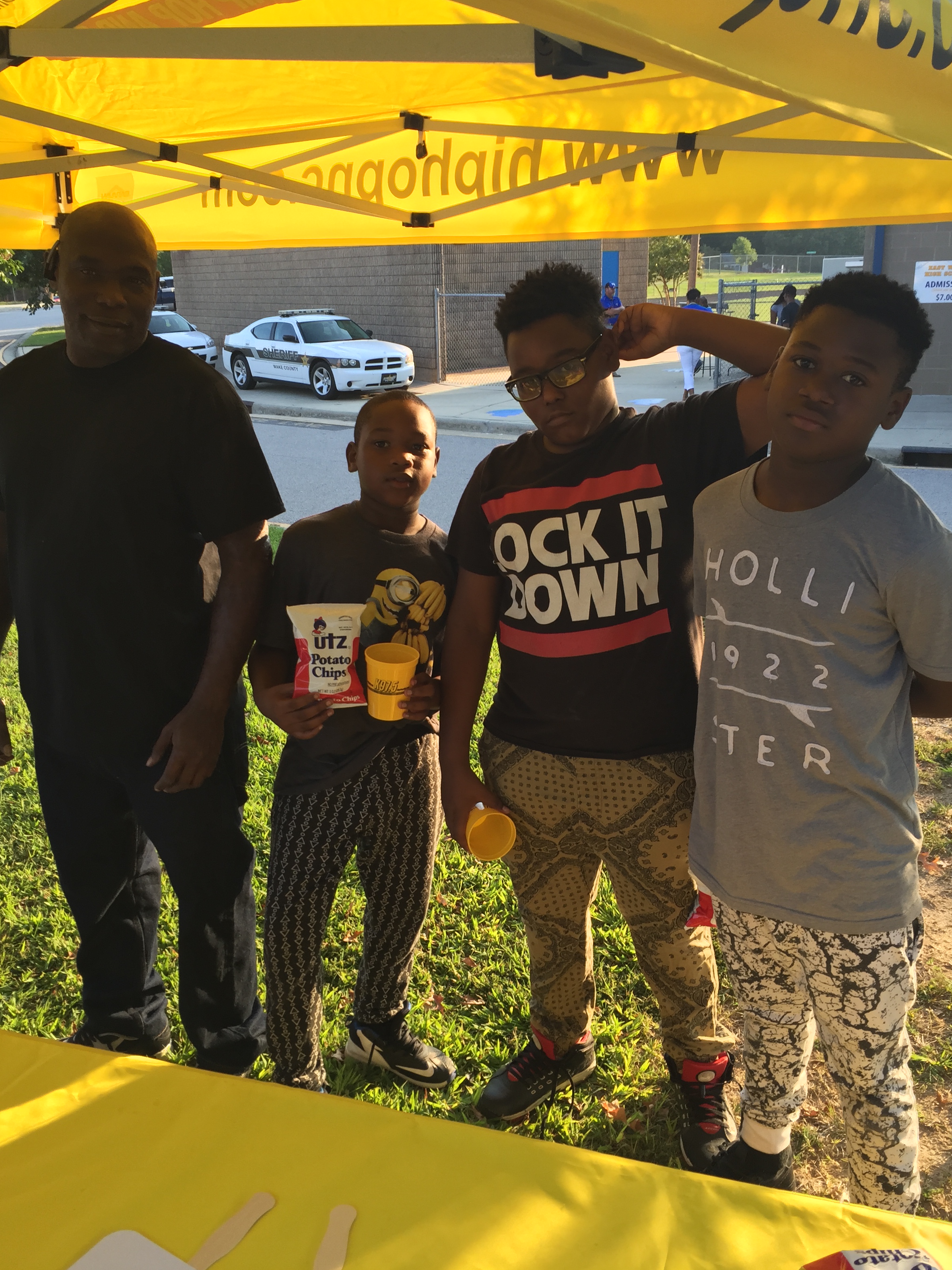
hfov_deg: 46.8
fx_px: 1100
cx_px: 470
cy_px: 621
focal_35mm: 30
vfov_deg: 60.0
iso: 32
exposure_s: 1/233
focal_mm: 4.15
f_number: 2.2
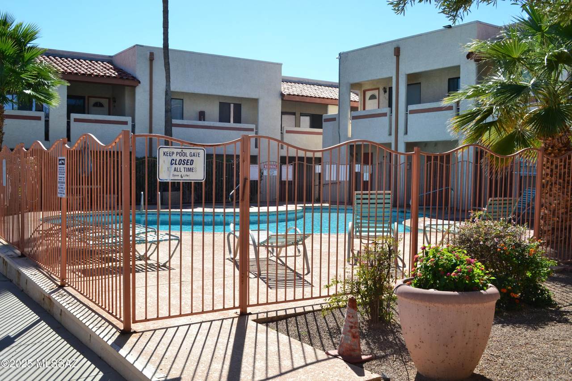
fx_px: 572
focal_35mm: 36
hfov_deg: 53.1
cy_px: 190
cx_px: 286
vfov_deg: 36.9
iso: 400
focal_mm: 24
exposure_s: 1/400
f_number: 11
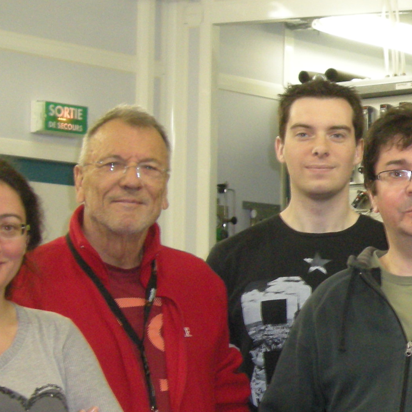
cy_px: 262
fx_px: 1670
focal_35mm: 124
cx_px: 563
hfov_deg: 13.5
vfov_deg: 14.1
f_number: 2.8
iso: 263
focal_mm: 7.9
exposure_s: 1/30
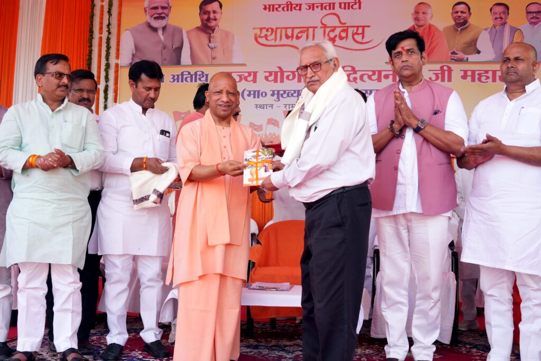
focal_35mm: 44
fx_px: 661
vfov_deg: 30.5
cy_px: 180
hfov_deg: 44.5
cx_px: 270
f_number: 8
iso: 1000
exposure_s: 1/200
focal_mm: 44
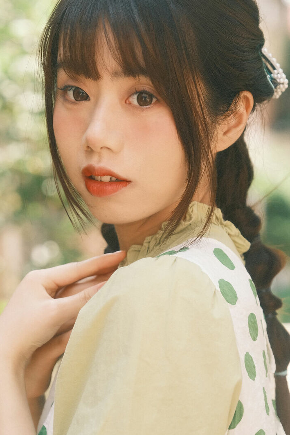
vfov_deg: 16.6
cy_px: 238
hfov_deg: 11.1
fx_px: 1486
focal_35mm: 123
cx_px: 154
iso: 320
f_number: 2.8
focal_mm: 55
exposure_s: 1/250
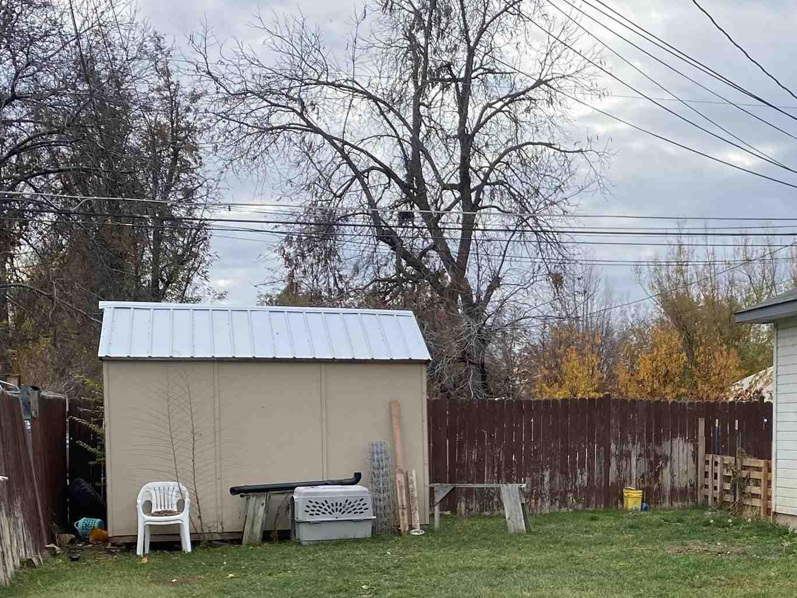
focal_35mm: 58
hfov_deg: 31.7
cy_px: 478
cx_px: 715
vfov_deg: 24.8
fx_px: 1336
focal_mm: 4.25
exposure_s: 1/1629
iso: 32
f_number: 1.8
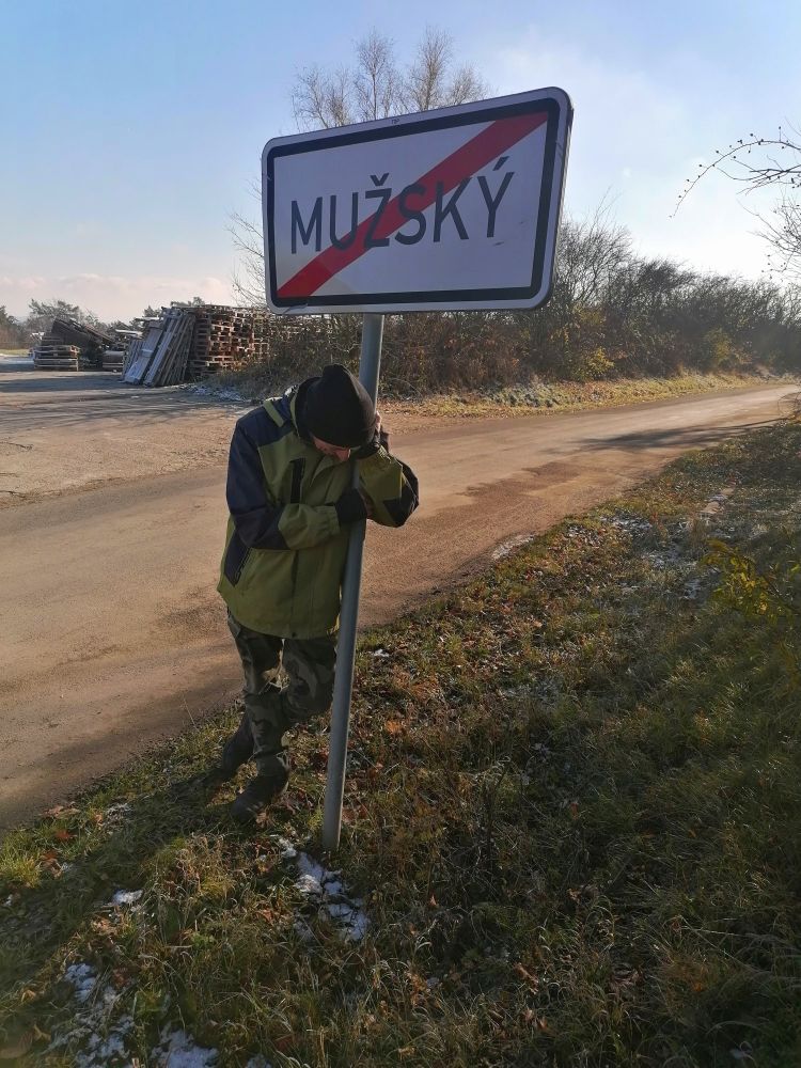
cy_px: 534
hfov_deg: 51.4
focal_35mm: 27
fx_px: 833
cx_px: 400
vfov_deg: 65.3
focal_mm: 4.75
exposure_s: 1/1616
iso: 50
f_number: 1.8
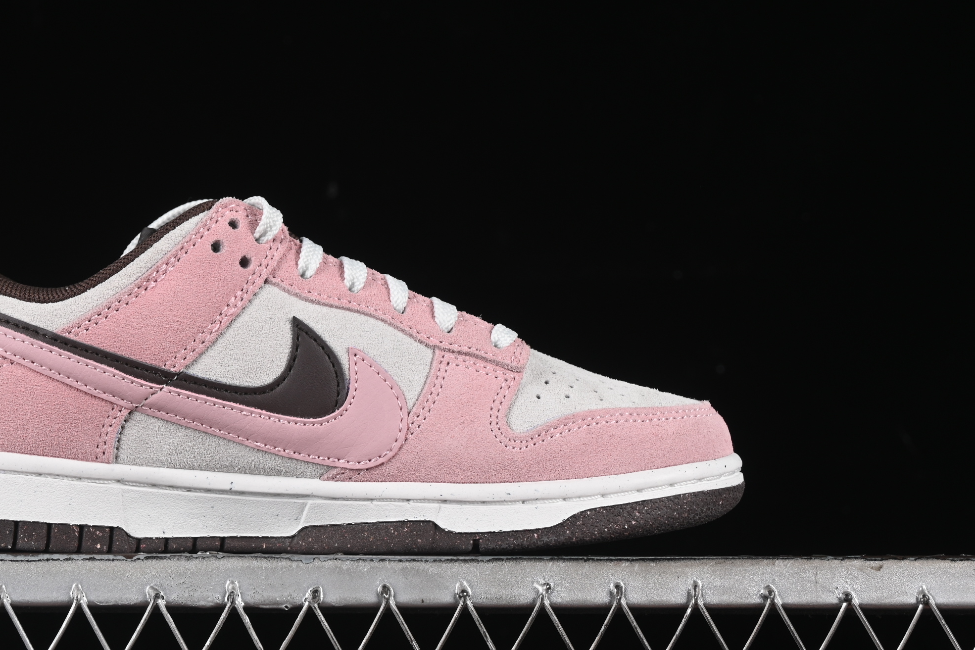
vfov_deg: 12.9
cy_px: 272
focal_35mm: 106
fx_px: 2870
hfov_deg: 19.2
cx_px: 292
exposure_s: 1/80
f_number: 8
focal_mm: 50
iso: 160
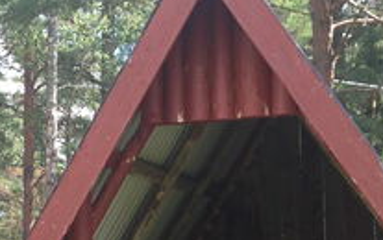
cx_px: 74
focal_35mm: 108
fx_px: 1129
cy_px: 325
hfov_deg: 19.1
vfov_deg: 11.8
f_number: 2.4
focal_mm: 4.12
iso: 50
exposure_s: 1/196
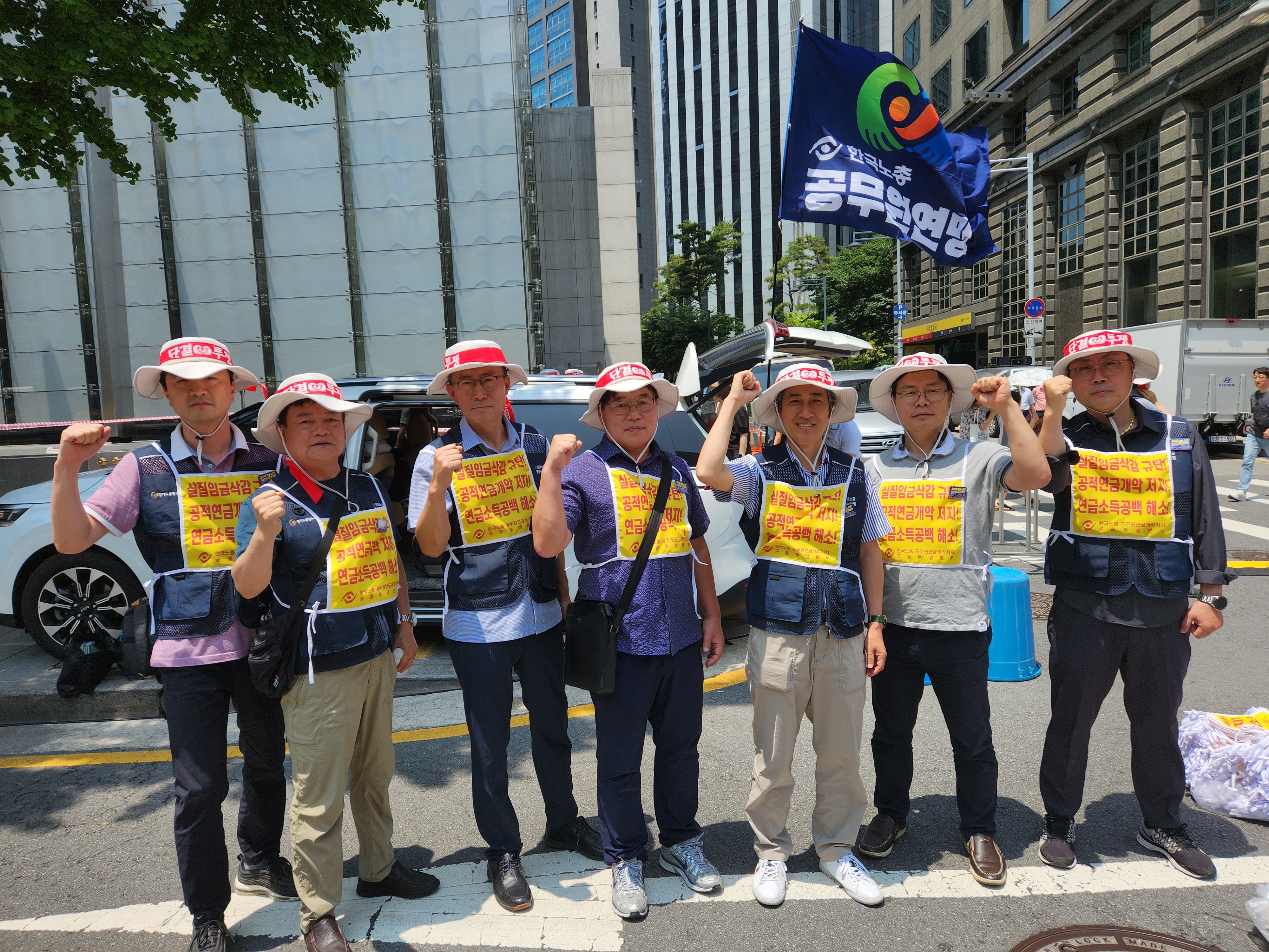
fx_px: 843
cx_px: 634
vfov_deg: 58.9
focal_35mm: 23
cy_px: 476
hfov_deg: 73.9
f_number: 1.8
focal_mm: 5.4
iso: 20
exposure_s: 1/1632
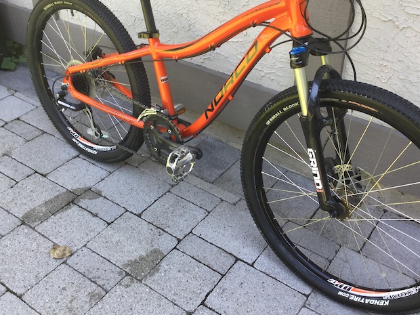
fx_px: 485
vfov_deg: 35.8
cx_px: 218
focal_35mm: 40
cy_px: 121
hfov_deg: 46.8
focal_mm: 3.3
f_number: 2.4
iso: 25
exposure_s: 1/60
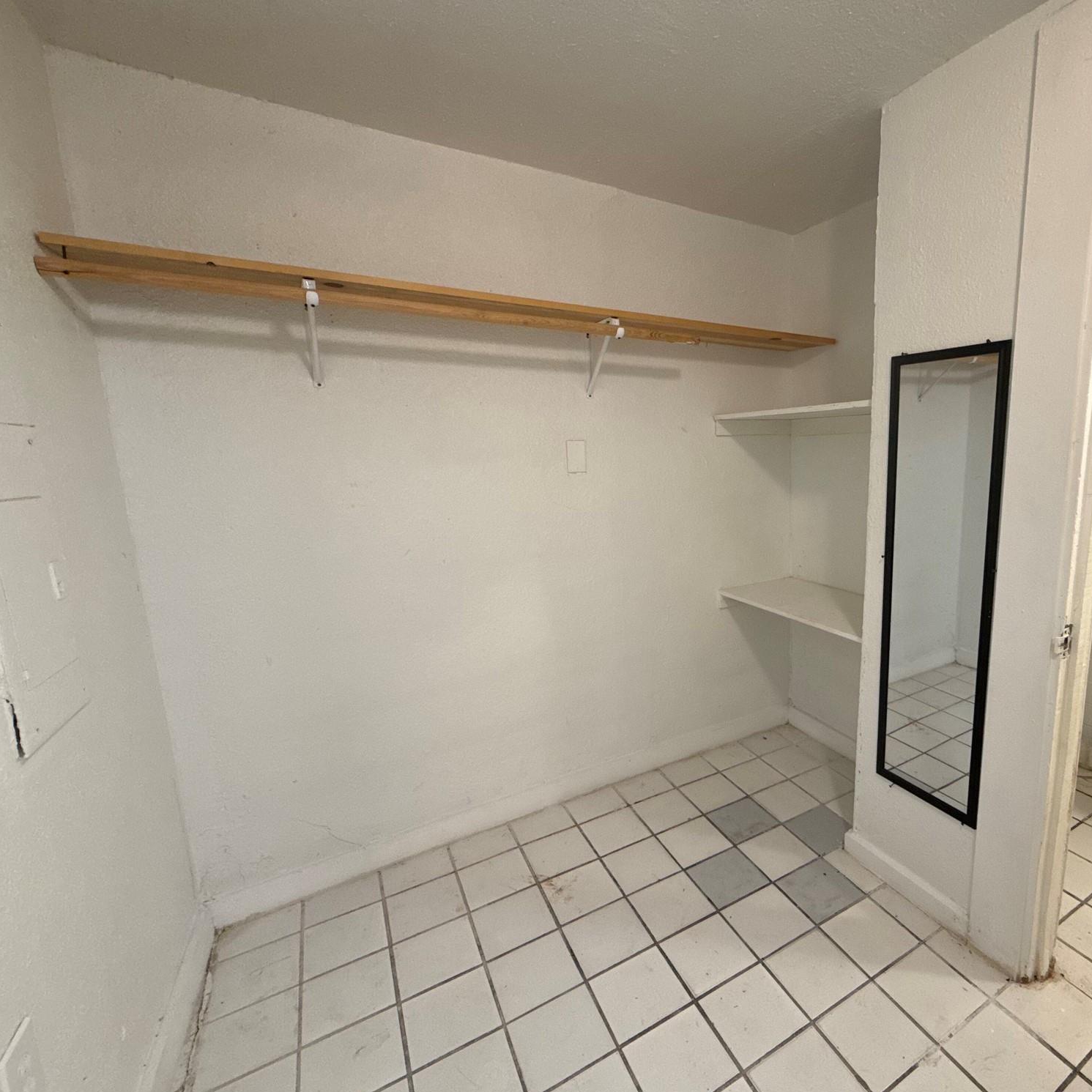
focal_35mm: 17
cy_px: 551
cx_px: 724
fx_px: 607
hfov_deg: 81.3
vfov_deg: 84.0
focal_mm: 2.22
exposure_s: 1/60
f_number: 2.2
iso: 320
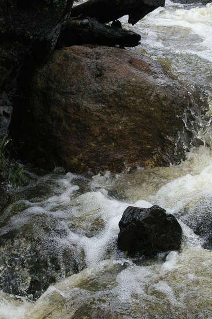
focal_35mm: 163
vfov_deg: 12.6
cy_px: 129
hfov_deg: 8.4
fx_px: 1441
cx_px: 100
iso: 1600
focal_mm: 80
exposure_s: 1/500
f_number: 13
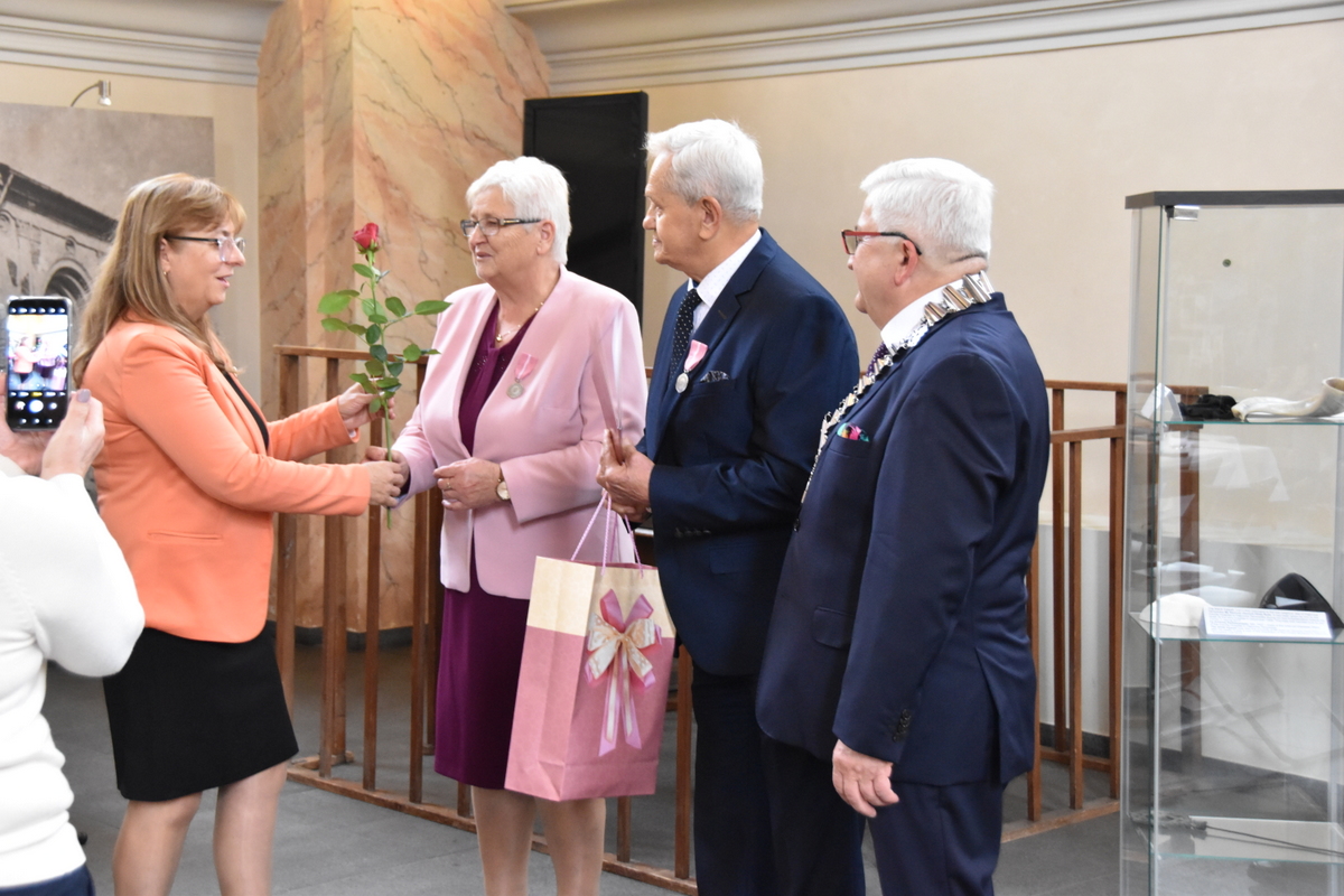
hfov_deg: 33.4
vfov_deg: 22.6
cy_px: 448
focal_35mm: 60
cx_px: 672
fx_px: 2240
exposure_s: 1/60
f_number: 4.5
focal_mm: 40
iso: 3200
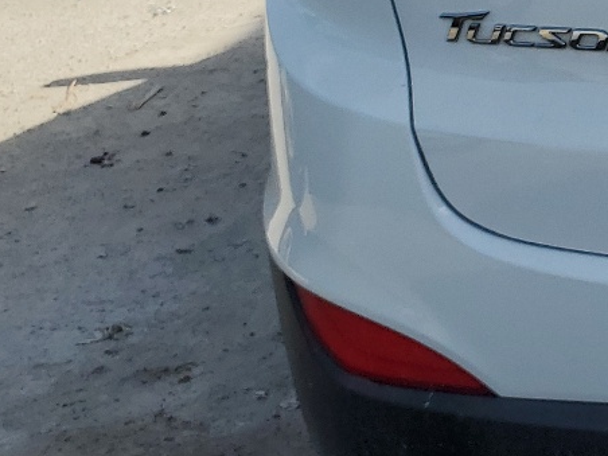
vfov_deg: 15.4
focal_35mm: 92
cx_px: 1038
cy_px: -110
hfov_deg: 17.8
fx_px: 1616
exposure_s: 1/3333
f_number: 1.5
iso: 50
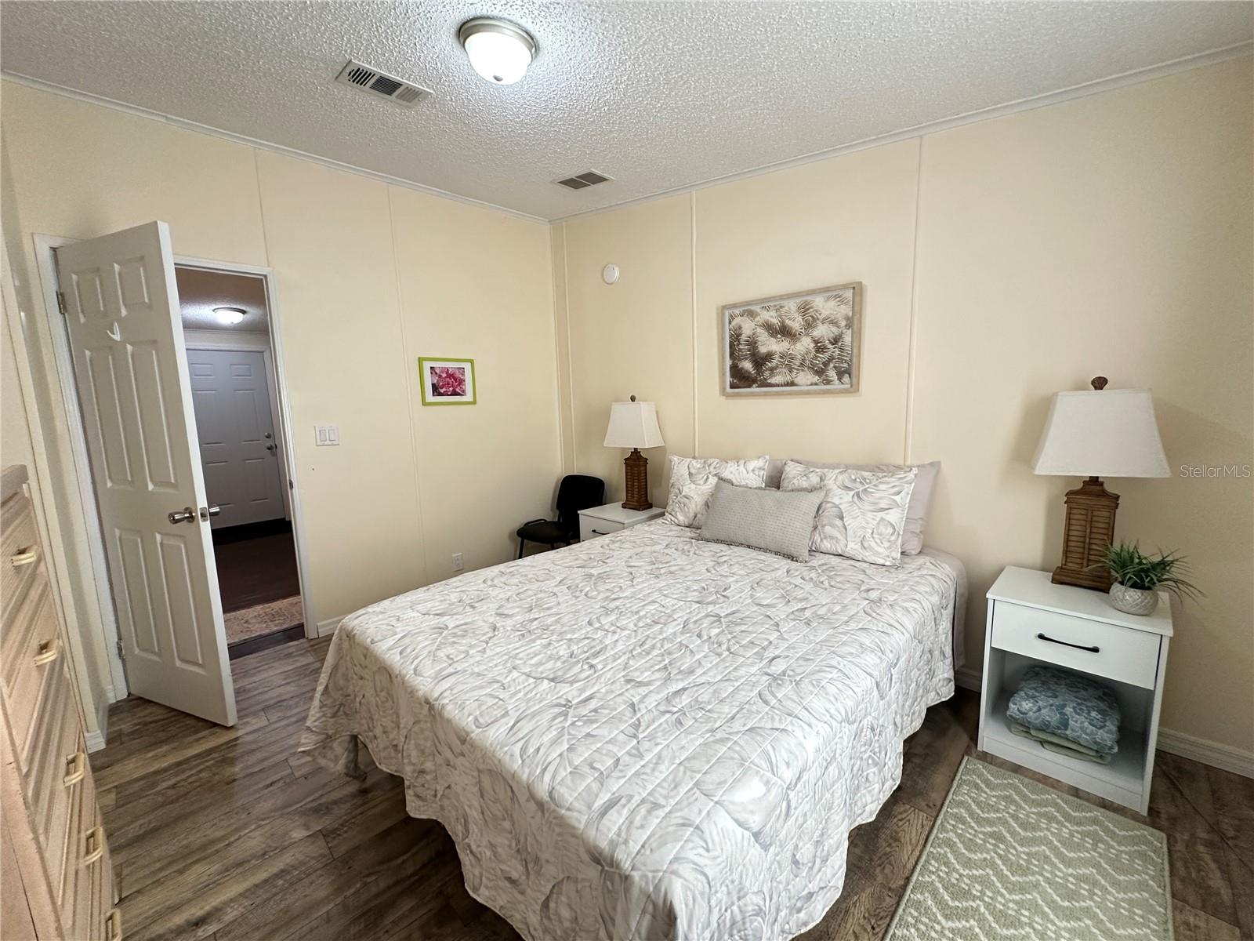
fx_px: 507
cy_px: 470
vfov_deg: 85.7
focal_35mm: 14
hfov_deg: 102.1
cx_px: 627
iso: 250
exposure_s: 1/60
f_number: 2.2
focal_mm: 2.22
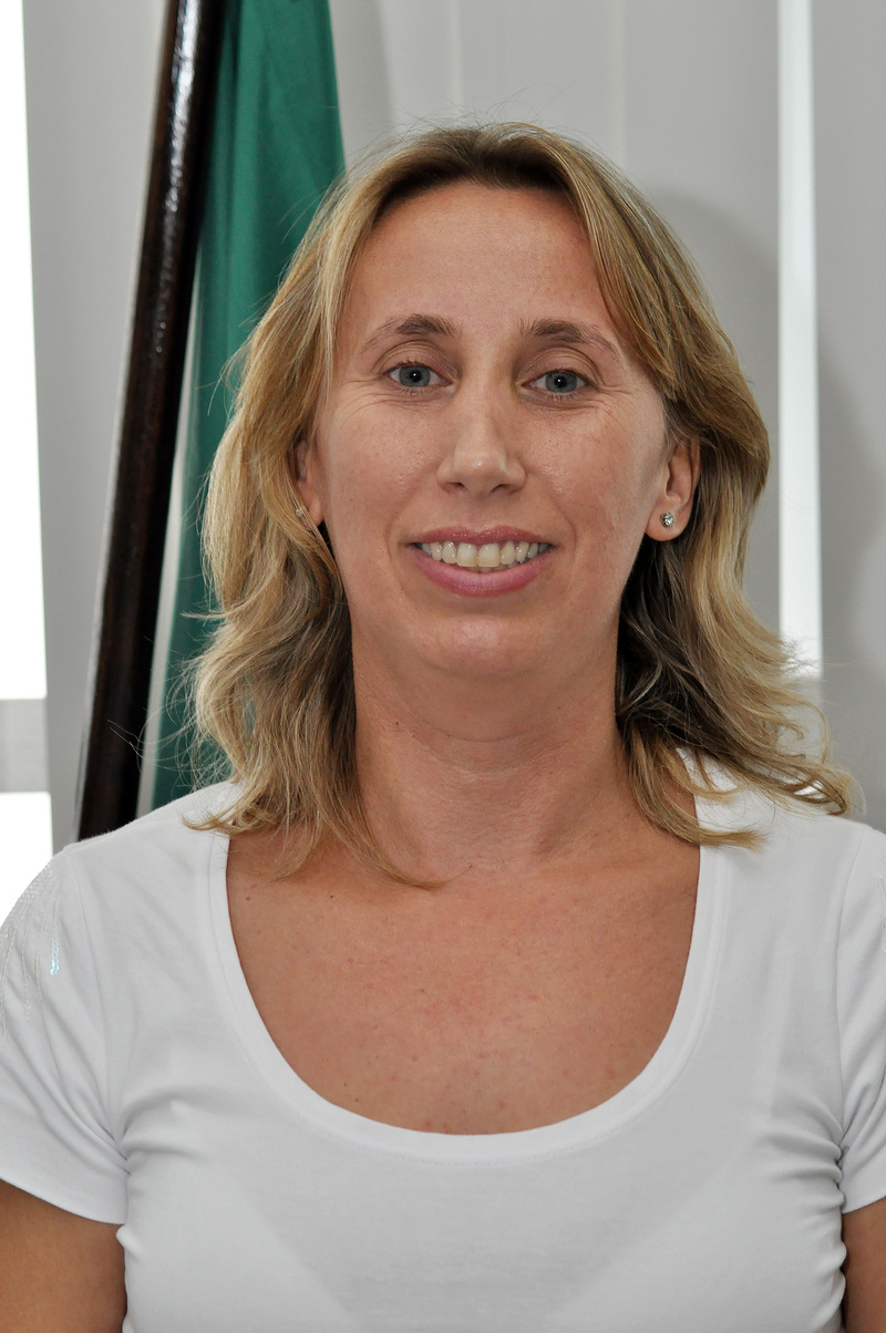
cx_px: 443
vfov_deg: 19.5
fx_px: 3885
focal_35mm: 105
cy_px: 666
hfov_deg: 13.0
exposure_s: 1/125
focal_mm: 70
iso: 800
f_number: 5.6
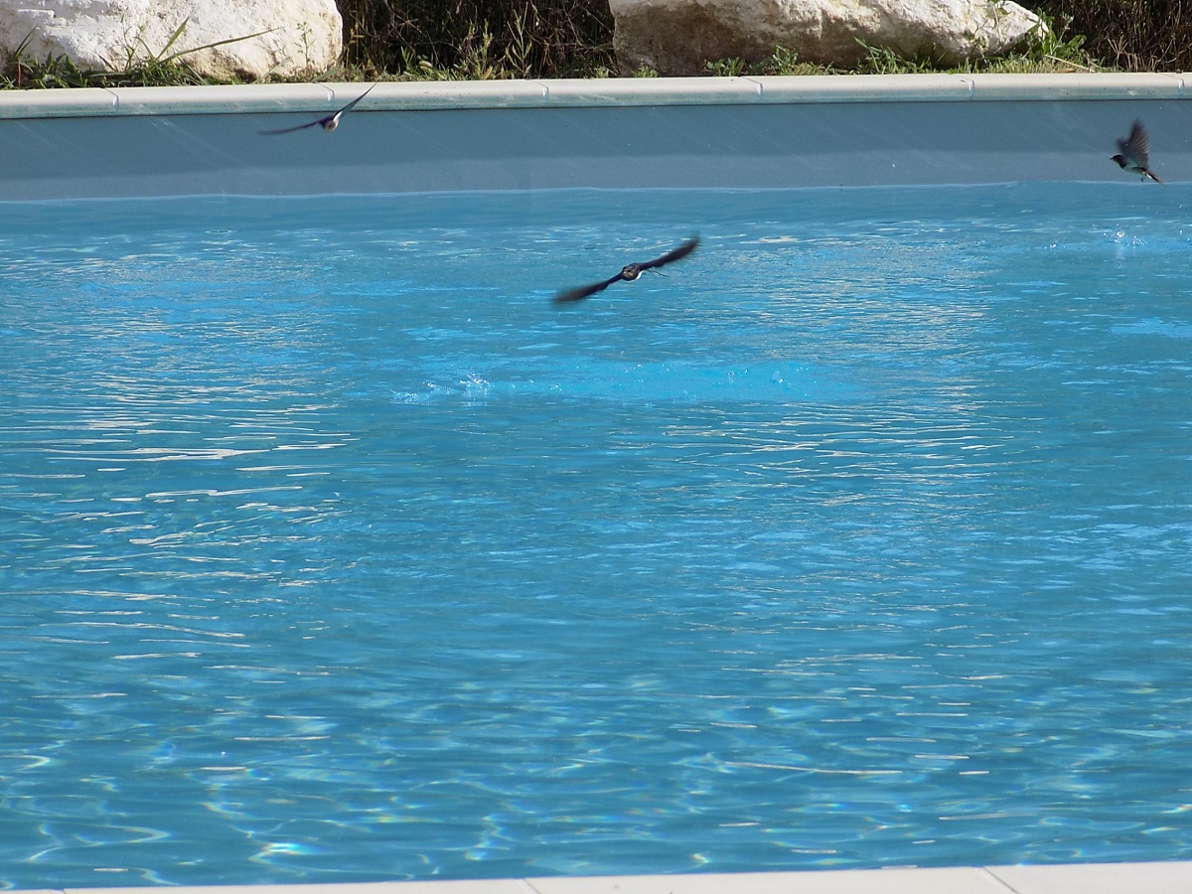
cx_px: 596
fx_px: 10916
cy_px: 447
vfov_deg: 4.7
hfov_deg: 6.3
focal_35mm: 317
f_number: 5.9
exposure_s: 1/400
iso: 80
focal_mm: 56.4
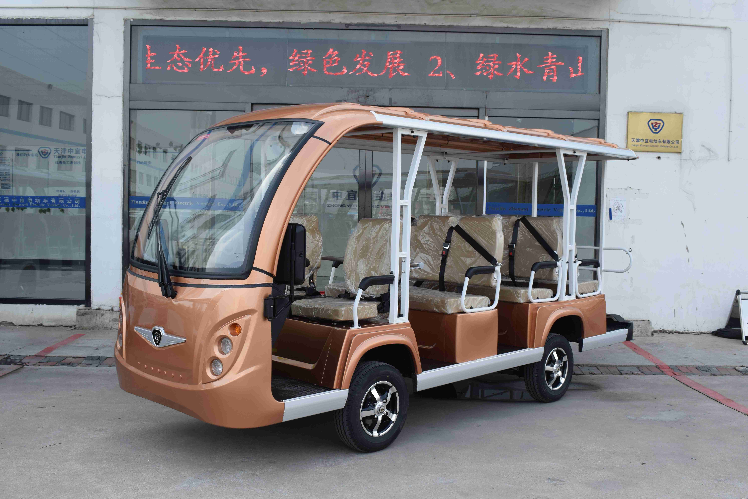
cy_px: 250
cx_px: 374
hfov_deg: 53.1
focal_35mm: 36
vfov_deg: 36.9
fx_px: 748
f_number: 8
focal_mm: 24
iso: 320
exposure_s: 1/250
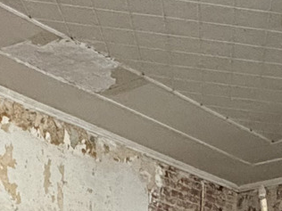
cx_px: 34
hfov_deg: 22.5
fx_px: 692
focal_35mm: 85
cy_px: 386
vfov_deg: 15.0
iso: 1000
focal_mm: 2.22
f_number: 2.2
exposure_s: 1/50
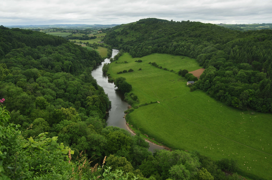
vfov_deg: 43.5
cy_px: 90
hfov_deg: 62.0
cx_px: 136
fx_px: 226
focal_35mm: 30
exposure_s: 1/160
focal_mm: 20
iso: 200
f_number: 8
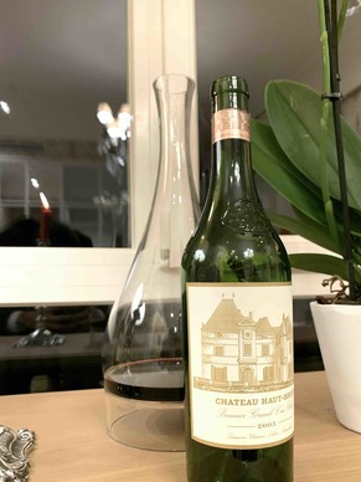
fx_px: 403
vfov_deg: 61.6
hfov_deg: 48.2
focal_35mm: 29
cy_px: 260
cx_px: 190
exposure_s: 1/50
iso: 200
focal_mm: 4.25
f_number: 1.8
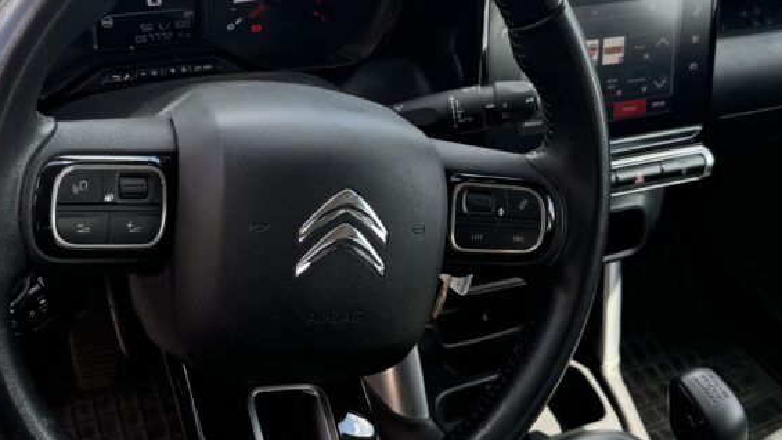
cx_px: 336
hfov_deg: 53.8
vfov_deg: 31.8
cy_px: 149
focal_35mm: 37
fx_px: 767
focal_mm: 6.76
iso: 80
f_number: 1.78
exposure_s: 1/514
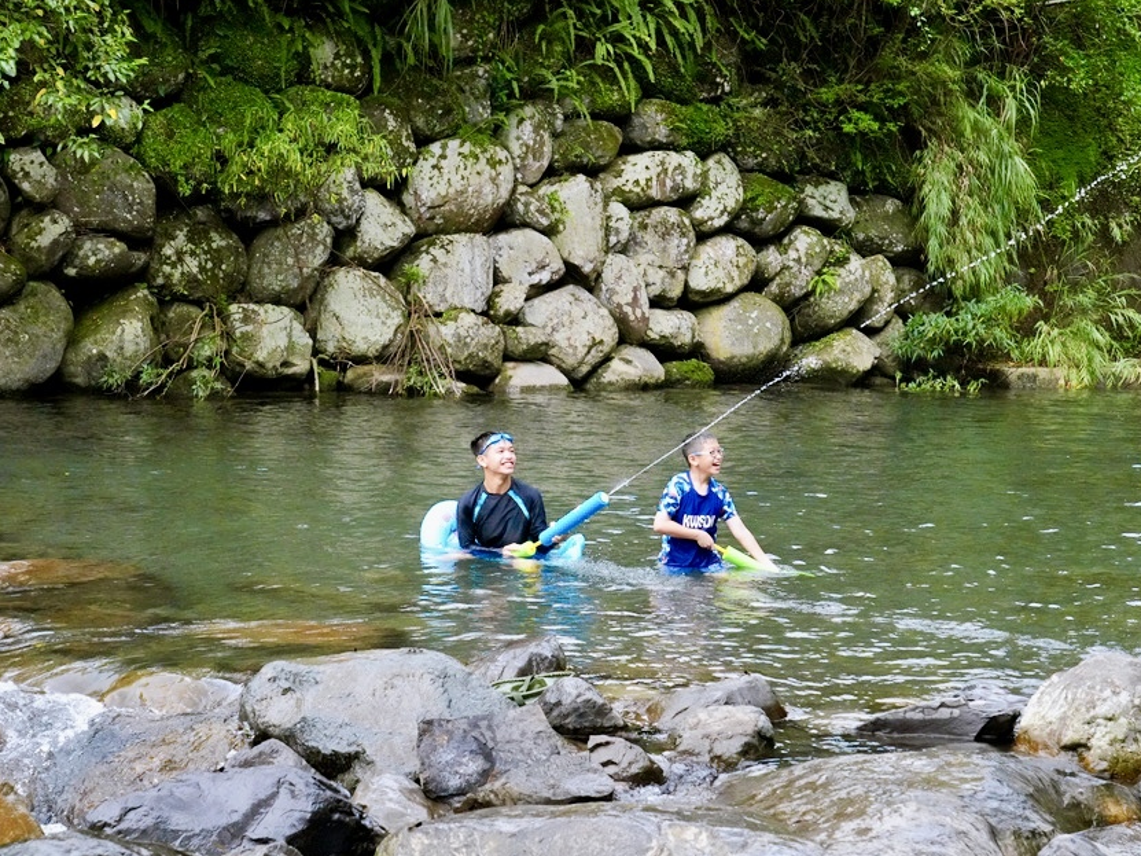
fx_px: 2109
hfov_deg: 30.3
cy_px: 429
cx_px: 516
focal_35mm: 64
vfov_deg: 22.9
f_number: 8
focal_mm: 54
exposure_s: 1/1600
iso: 6400
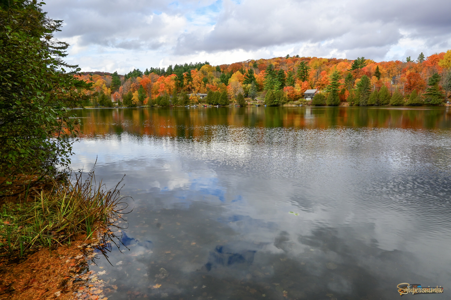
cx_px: 226
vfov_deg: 53.1
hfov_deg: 73.7
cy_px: 150
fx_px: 301
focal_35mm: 24
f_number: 11
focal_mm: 16
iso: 100
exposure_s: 1/80
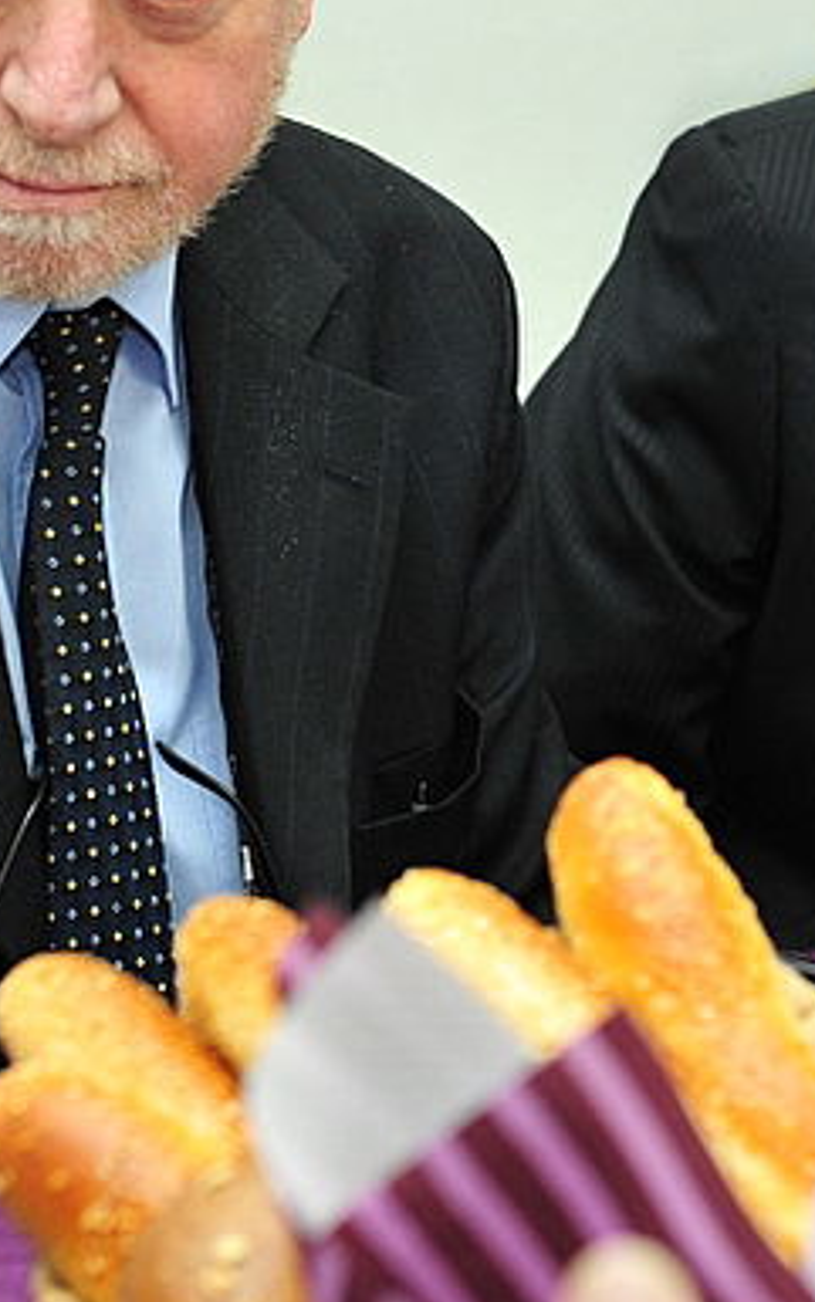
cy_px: 249
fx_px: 5964
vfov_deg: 12.4
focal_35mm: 168
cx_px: 649
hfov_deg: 7.8
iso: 1250
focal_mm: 62
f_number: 4.5
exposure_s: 1/160
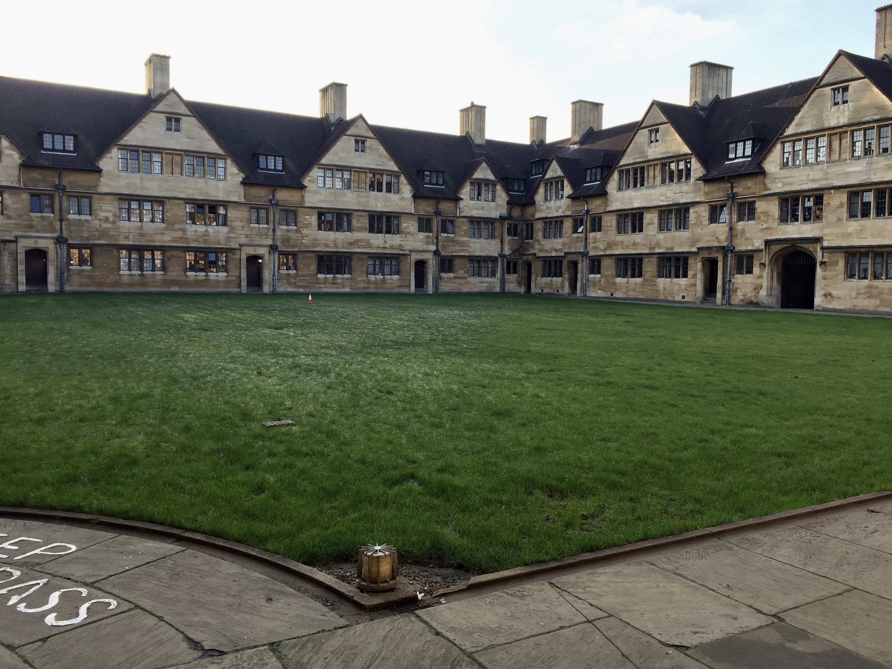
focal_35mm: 29
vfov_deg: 48.2
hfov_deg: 61.7
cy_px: 334
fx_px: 747
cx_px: 446
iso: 32
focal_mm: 4.15
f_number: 2.2
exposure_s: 1/220
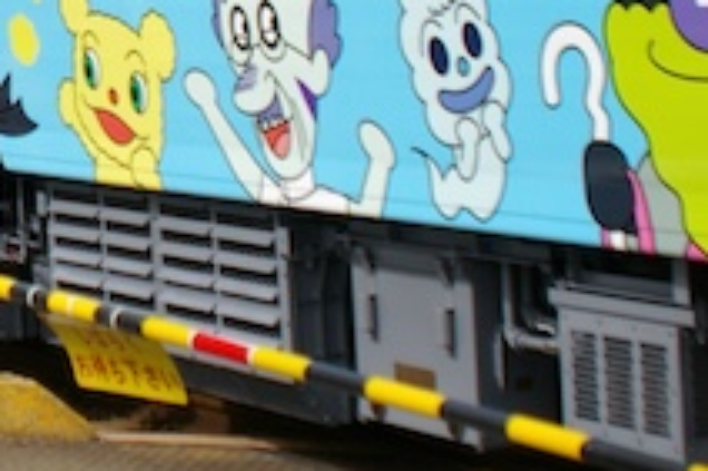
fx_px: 2338
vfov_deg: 11.4
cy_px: -32
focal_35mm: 119
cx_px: -147
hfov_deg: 16.5
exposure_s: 1/4000
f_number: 4
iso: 400
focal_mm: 28
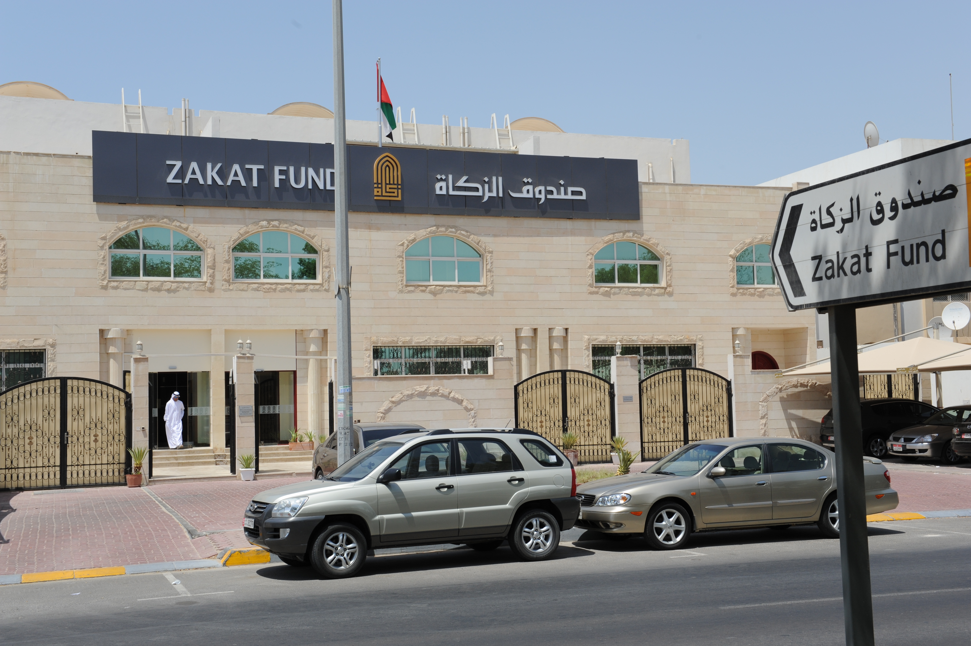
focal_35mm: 45
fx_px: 1213
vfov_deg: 29.8
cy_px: 323
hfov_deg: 43.6
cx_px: 486
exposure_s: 1/640
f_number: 13
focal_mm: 45
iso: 400
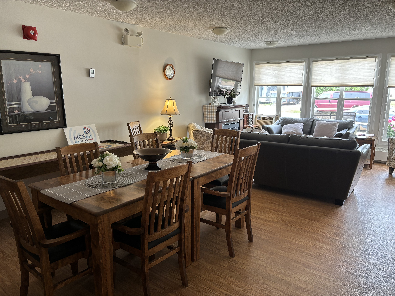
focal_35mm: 26
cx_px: 198
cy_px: 148
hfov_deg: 67.3
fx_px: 297
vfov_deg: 53.1
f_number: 1.6
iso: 80
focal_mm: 5.96
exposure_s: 1/60
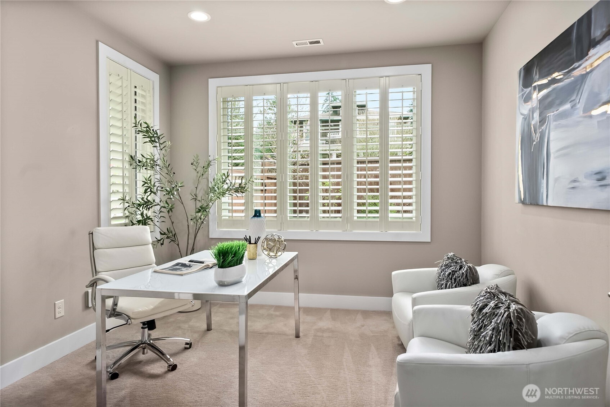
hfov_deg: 81.2
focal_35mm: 21
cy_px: 204
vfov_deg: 59.6
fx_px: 356
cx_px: 305
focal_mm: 21
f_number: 7.1
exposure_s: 1/13
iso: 1000
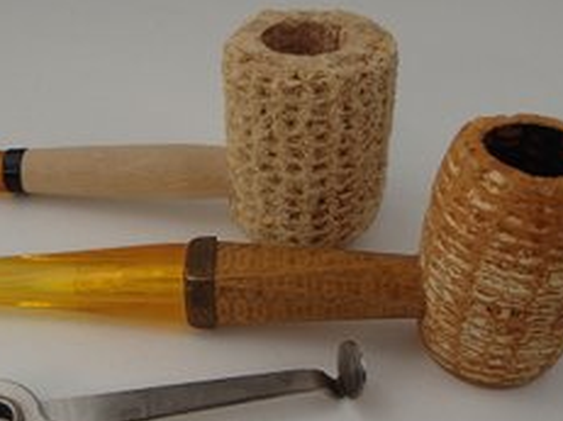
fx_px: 894
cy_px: 288
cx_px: 235
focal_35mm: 55
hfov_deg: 34.9
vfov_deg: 26.4
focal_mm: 6.64
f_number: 4.7
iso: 100
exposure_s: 1/160
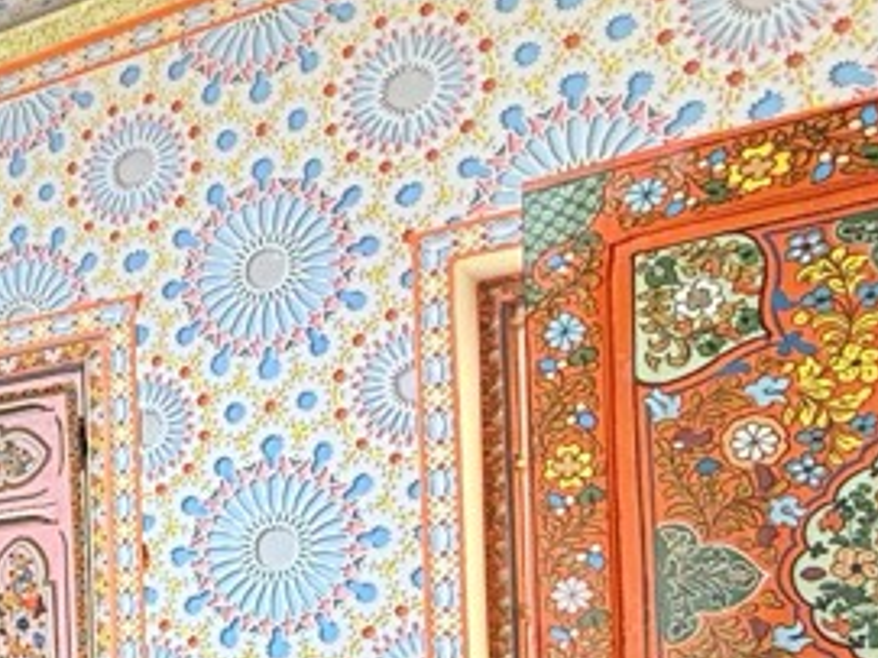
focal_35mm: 62
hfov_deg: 23.4
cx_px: -512
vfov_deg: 22.4
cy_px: 716
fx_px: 1572
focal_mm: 2.22
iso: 64
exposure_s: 1/139
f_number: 2.2
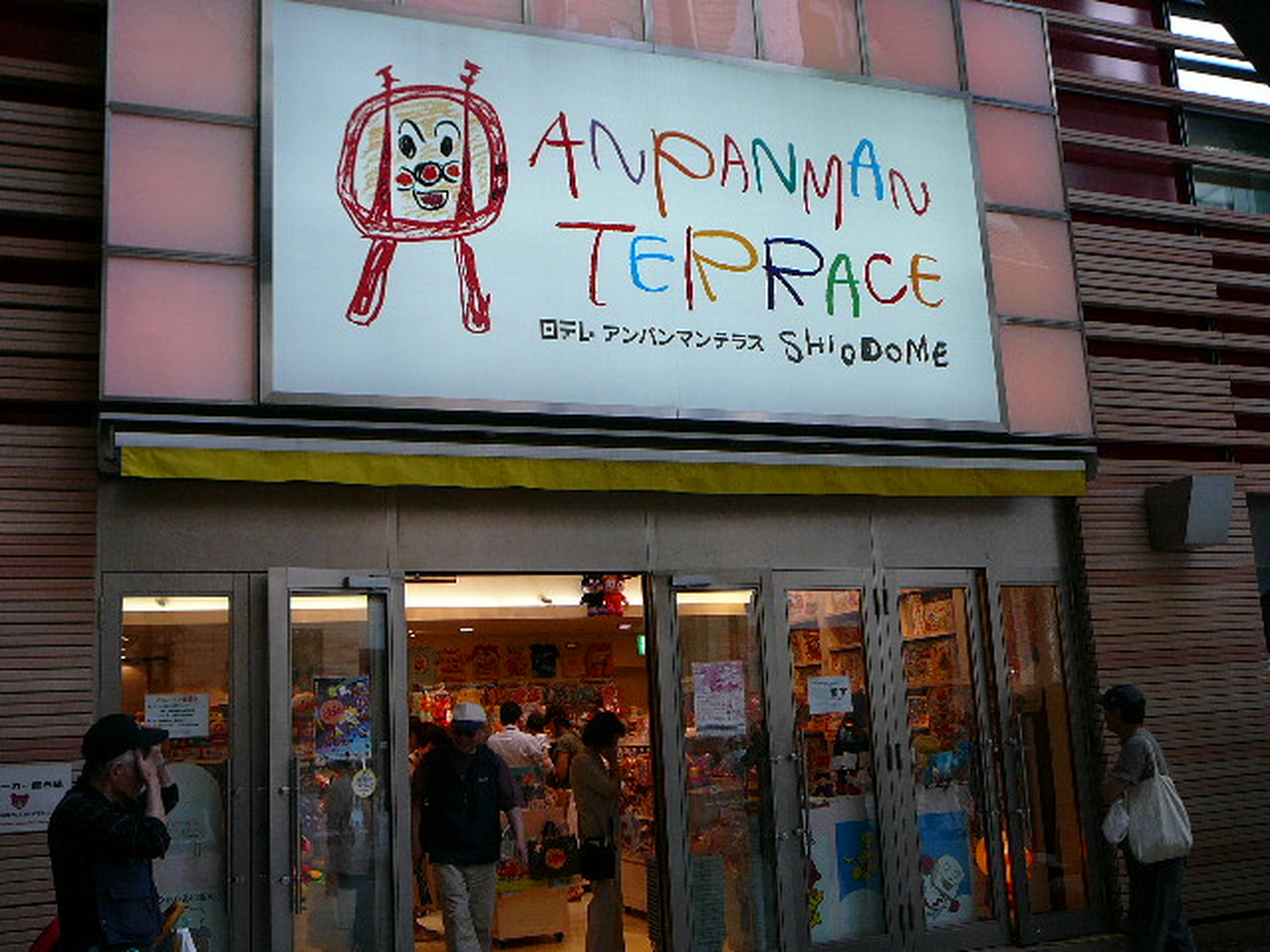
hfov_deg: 52.6
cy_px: 476
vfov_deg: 40.7
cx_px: 635
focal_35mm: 35
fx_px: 1284
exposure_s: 1/80
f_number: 2.8
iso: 80
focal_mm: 5.2
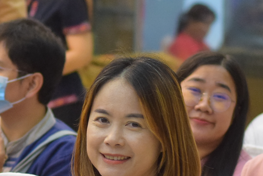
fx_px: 2016
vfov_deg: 5.0
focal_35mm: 276
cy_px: 189
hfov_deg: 7.5
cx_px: 136
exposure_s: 1/160
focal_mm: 50
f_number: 2.8
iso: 1600
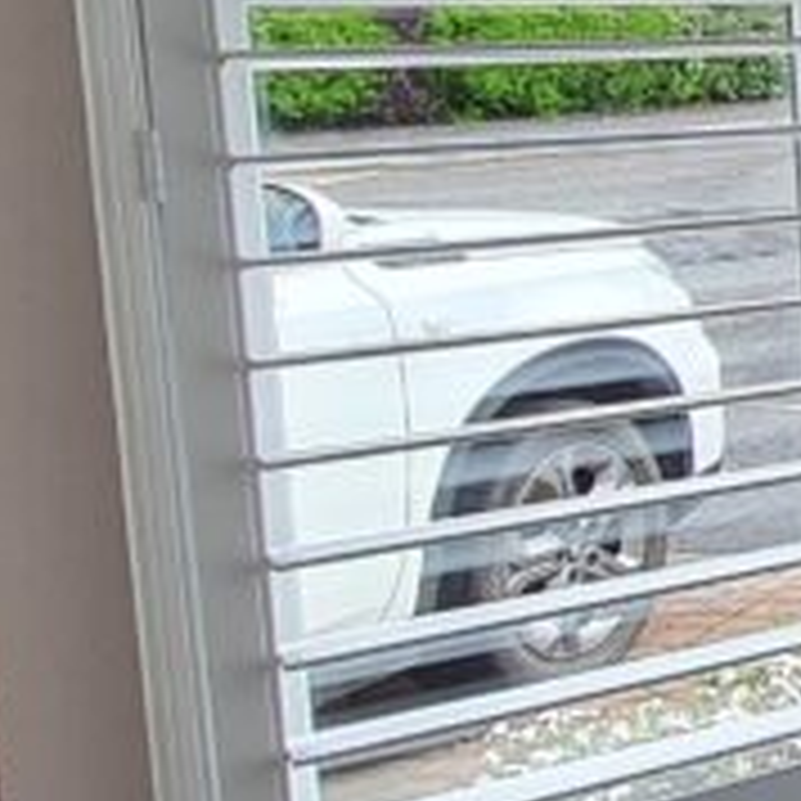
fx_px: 1728
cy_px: 166
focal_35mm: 66
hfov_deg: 16.3
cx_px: 1782
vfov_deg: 25.7
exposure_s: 1/245
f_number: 2.2
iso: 50
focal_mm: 1.74
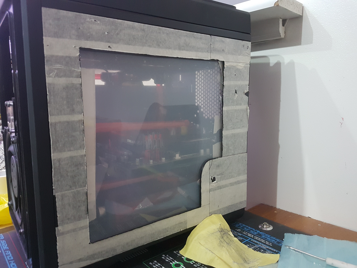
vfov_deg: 53.1
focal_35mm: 26
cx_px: 178
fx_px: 268
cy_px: 134
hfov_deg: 67.3
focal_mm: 4.2
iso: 250
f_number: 1.7
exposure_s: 1/20
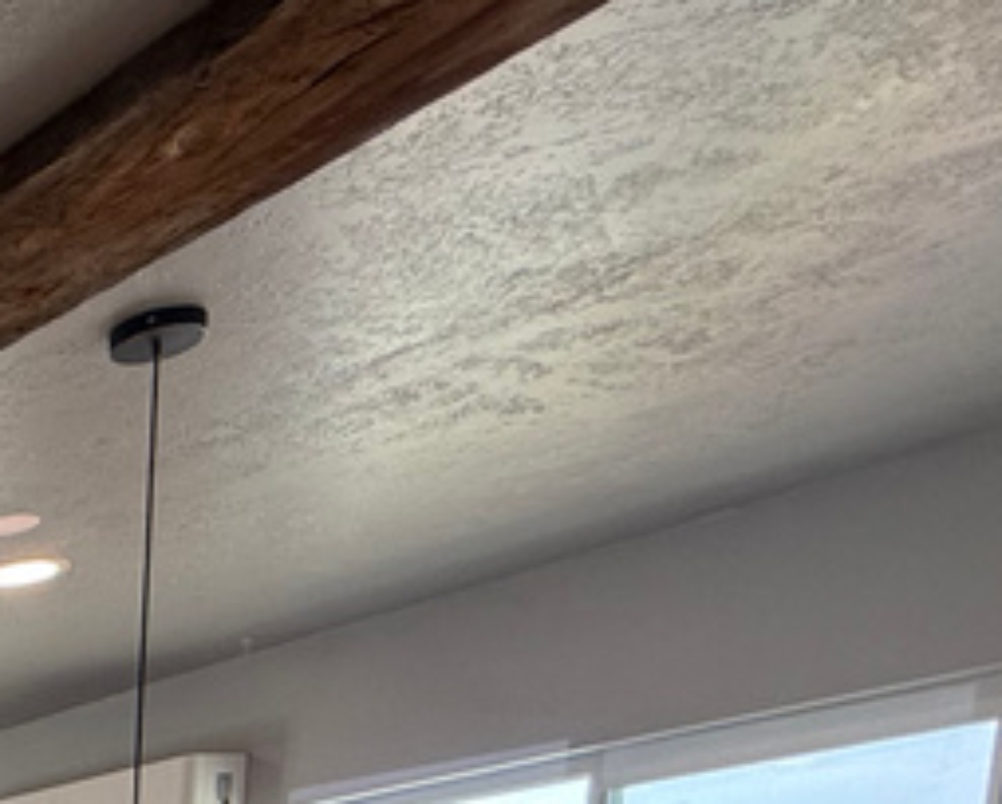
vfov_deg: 19.7
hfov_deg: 24.6
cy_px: 1478
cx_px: -576
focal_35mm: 55
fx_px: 1634
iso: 100
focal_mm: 2.22
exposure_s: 1/120
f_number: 2.2
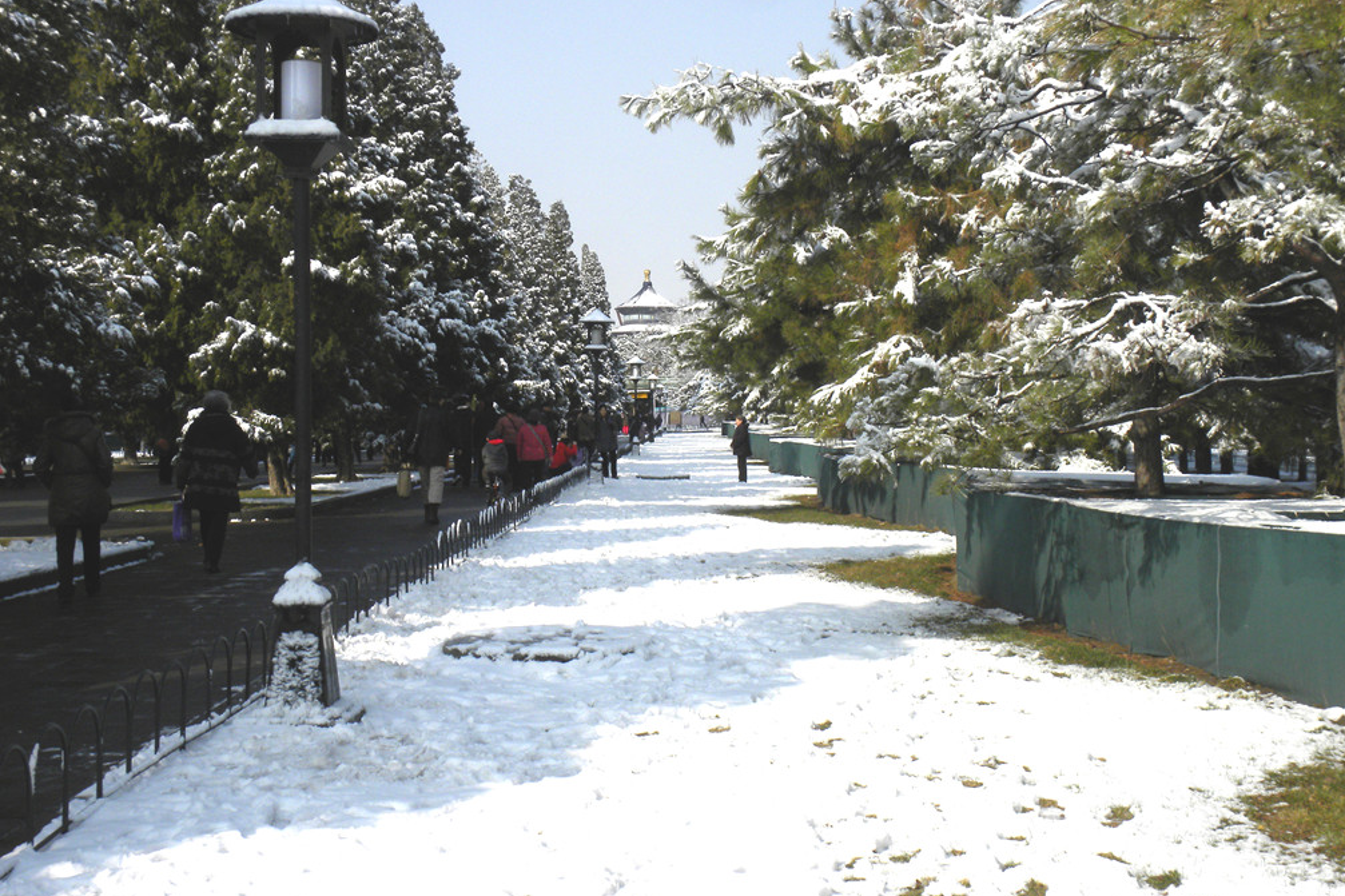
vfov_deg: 24.6
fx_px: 2054
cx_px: 662
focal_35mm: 55
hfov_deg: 36.3
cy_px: 466
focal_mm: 9.2
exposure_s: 1/478
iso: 64
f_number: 7.1
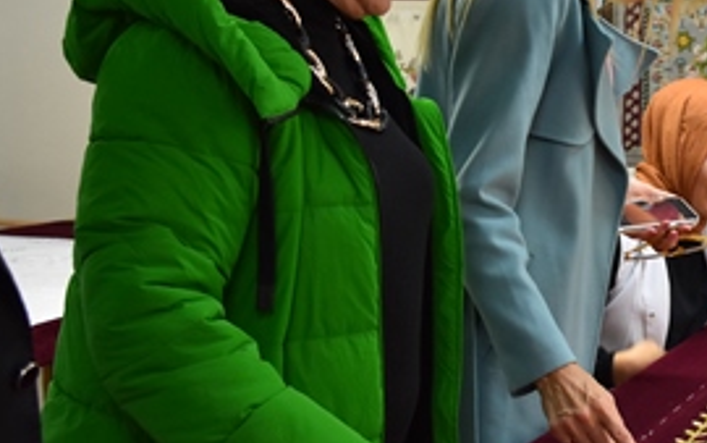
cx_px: 767
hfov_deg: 24.7
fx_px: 1506
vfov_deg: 16.7
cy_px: 199
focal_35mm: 78
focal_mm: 23
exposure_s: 1/60
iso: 800
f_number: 4
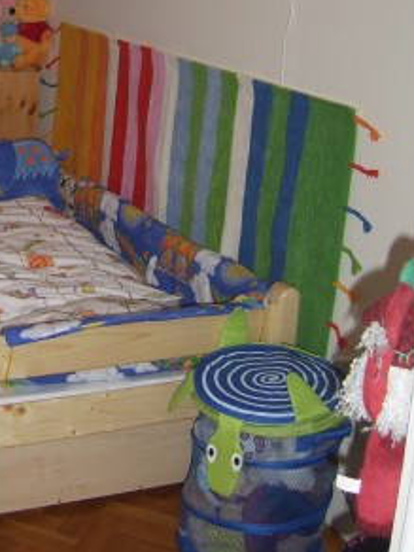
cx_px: 67
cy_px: 104
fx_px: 1037
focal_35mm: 65
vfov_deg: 29.1
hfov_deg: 22.2
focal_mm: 7.8
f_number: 2.8
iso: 100
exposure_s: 1/30
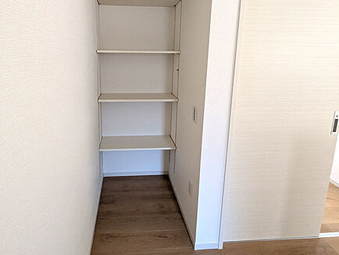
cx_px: 136
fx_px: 196
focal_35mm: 20
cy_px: 86
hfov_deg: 80.8
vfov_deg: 64.4
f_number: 2.2
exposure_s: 1/100
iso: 622
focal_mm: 1.83
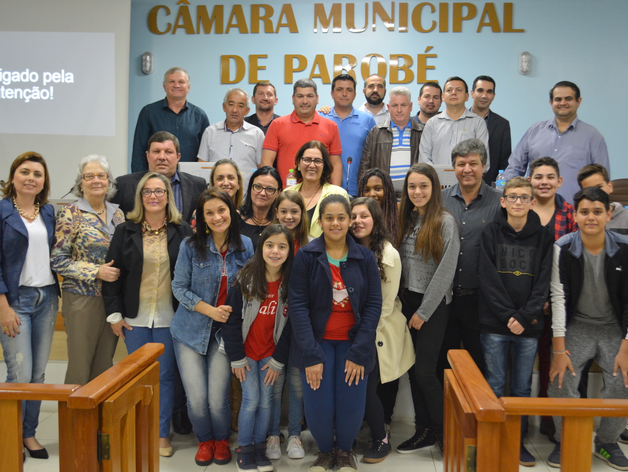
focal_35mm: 43
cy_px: 234
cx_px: 315
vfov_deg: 33.6
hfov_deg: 43.8
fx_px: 780
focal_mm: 26
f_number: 4.2
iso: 1100
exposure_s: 1/30
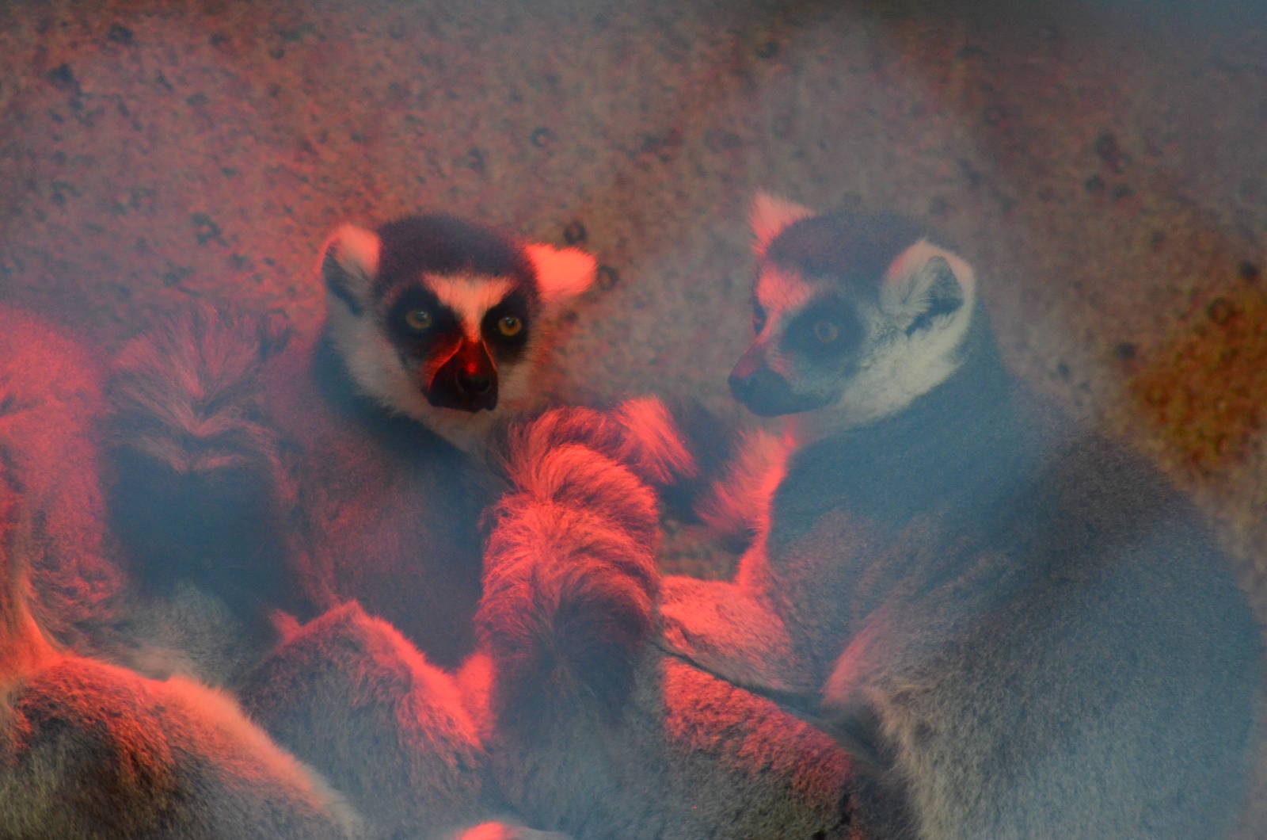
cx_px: 634
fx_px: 15806
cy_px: 420
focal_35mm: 450
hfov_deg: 4.6
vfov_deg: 3.0
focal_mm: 300
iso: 3200
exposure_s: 1/160
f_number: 5.6
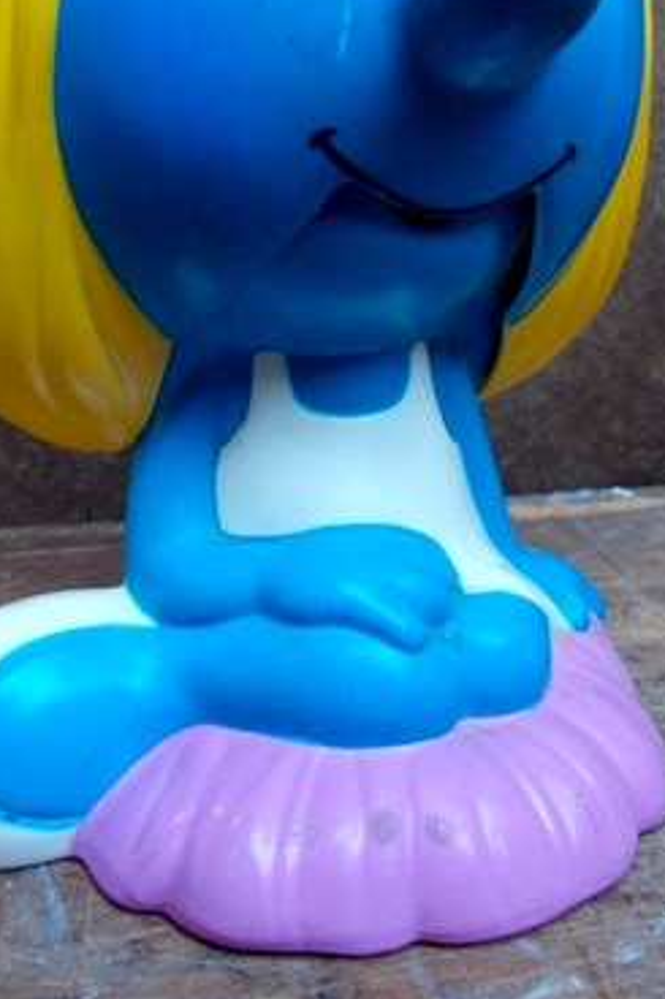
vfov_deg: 50.4
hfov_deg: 35.0
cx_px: 315
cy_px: 399
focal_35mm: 38
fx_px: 1054
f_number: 3.4
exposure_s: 1/25
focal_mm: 5.3
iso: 100
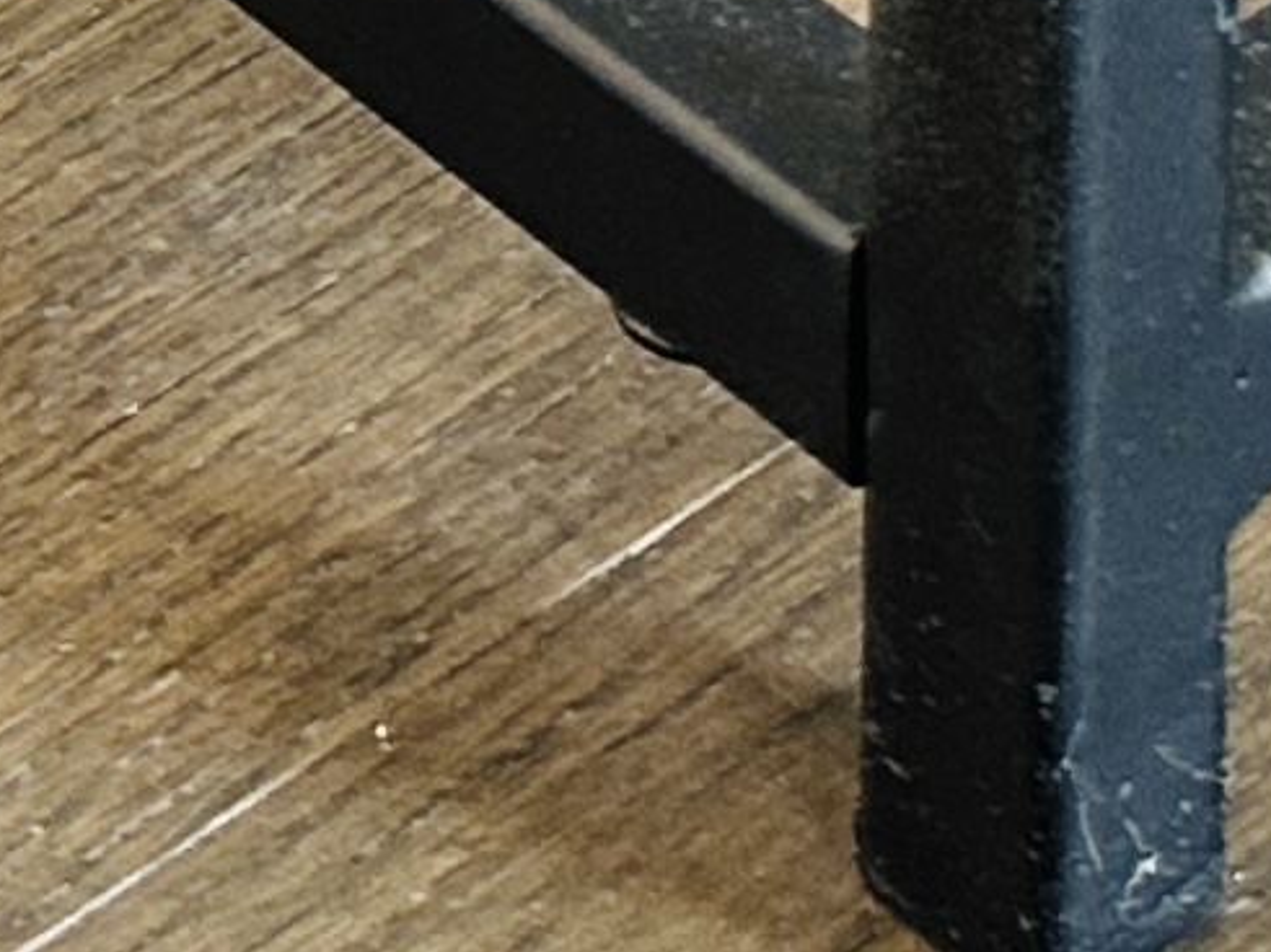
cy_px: -2020
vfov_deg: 7.6
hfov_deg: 11.6
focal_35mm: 167
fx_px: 6130
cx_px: -274
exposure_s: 1/60
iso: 125
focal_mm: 6.86
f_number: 1.78
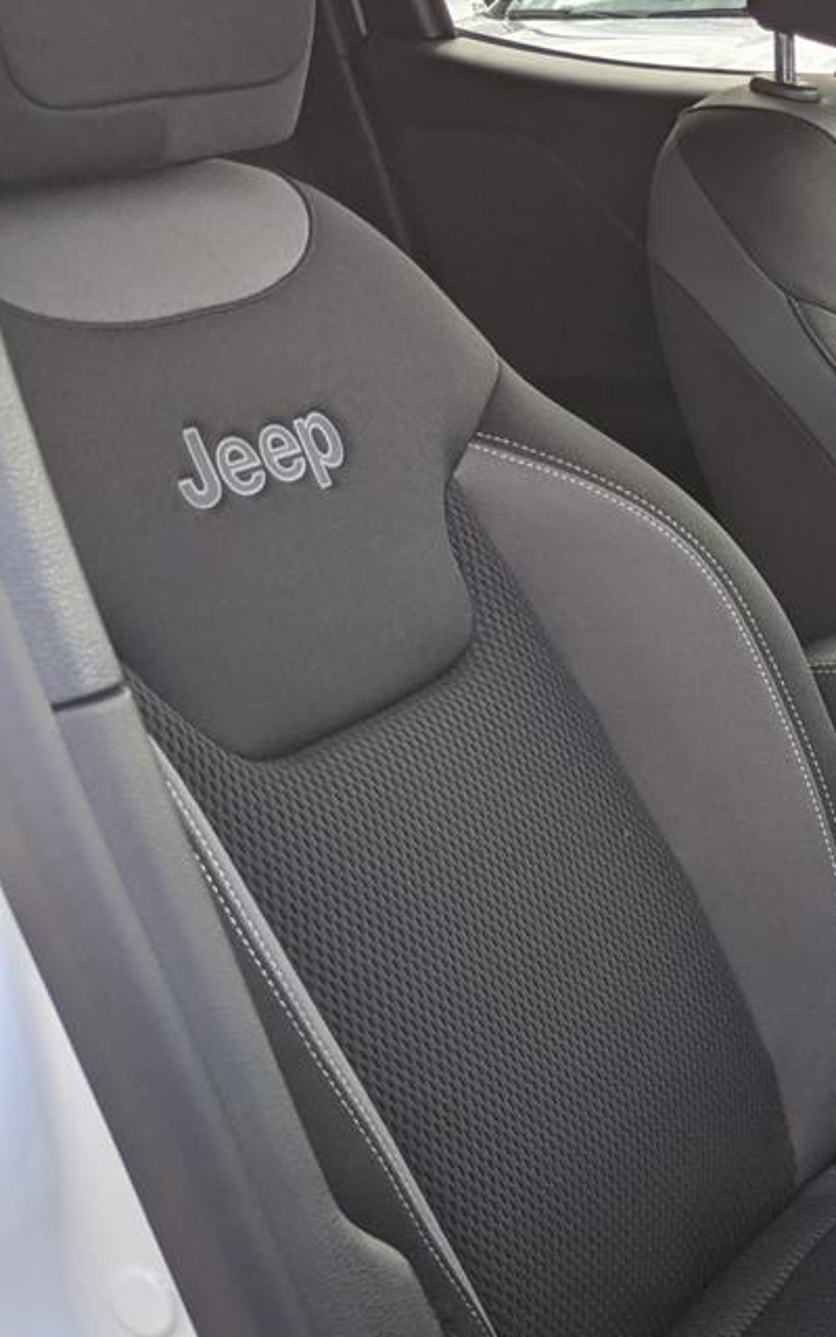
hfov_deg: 17.8
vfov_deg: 33.5
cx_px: 1424
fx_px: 2224
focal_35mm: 61
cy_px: 733
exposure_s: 1/391
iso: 51
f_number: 1.73
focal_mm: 4.38
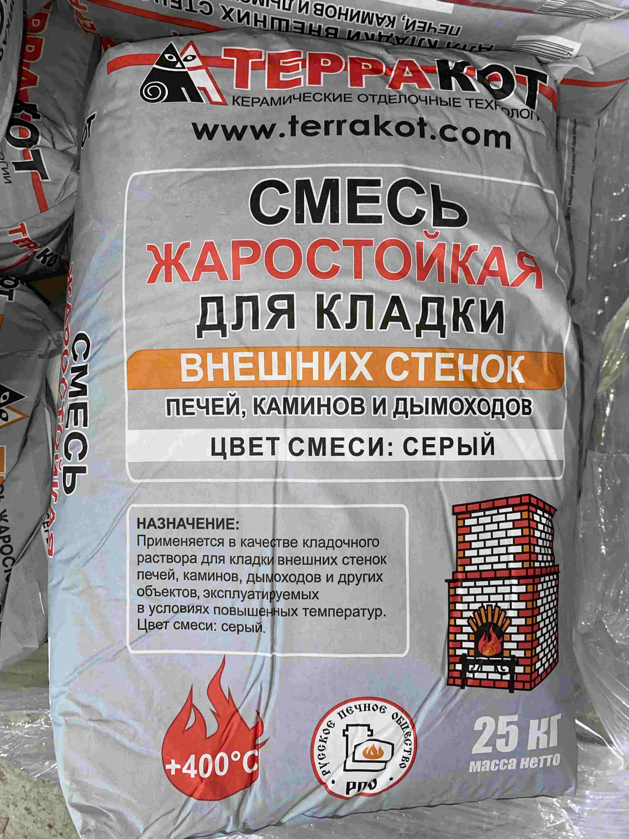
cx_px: 314
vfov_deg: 67.3
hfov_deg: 53.1
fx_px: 630
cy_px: 420
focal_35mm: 26
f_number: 1.8
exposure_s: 1/17
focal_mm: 4.25
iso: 32
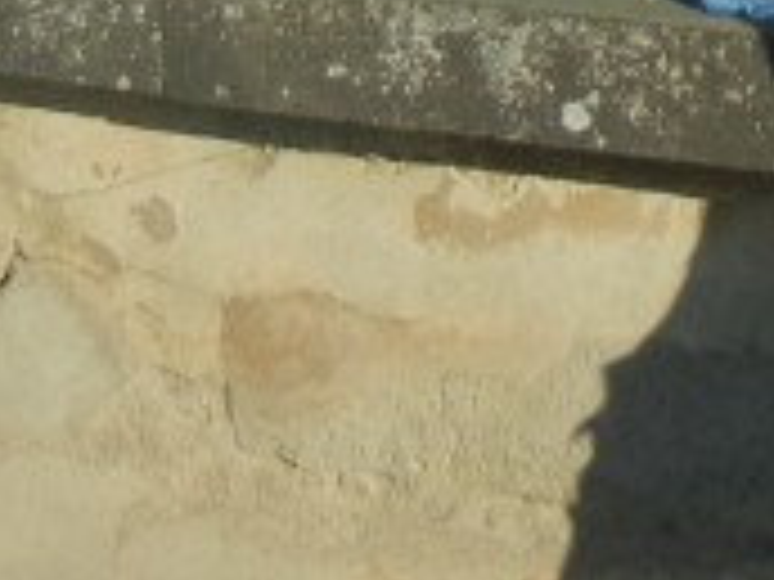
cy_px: -818
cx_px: 1570
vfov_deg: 7.7
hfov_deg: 10.2
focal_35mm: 179
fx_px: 4002
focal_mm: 5.4
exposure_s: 1/500
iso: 160
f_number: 7
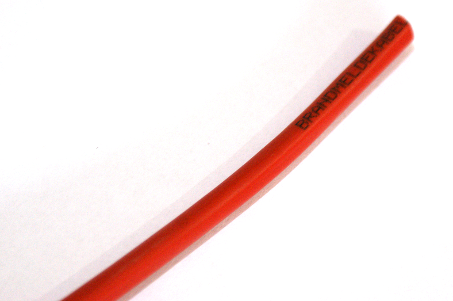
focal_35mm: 90
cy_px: 150
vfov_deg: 15.2
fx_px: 1132
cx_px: 226
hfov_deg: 22.6
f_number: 5.6
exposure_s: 1/40
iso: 400
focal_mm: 60
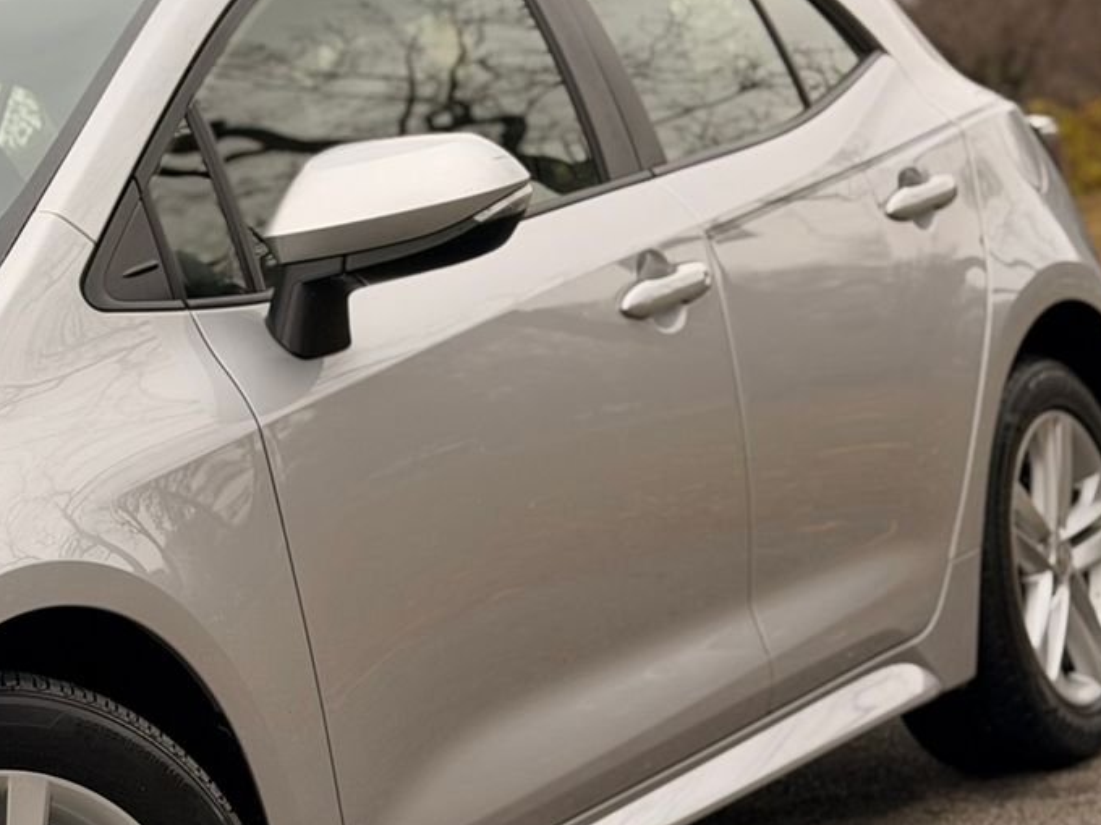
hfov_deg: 16.9
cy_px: 649
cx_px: -97
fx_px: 3594
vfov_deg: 13.1
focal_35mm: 113
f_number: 1.78
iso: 64
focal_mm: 6.76
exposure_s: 1/557
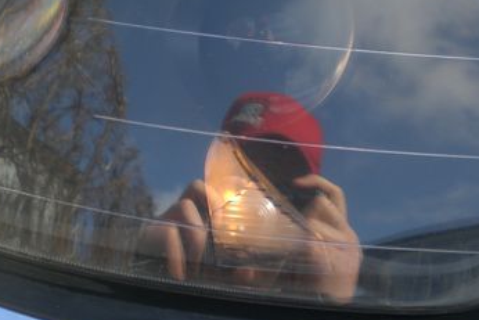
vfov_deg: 18.7
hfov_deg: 27.7
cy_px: 186
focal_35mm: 73
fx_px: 972
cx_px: 248
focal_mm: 6.3
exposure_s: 1/160
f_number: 3.1
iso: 50
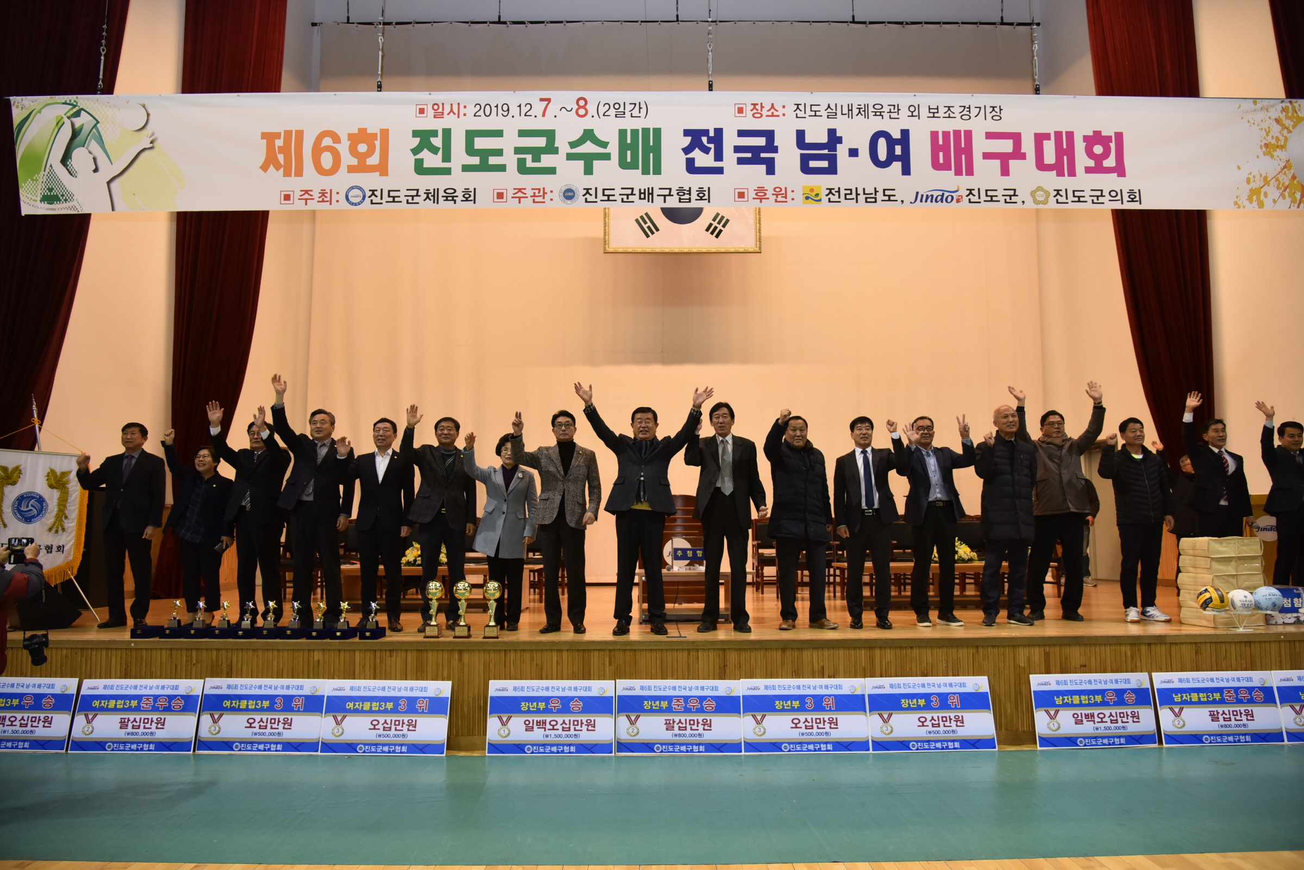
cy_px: 435
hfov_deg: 73.7
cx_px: 652
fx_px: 869
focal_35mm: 24
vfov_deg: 53.2
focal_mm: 24
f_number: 4.5
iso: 800
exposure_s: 1/125
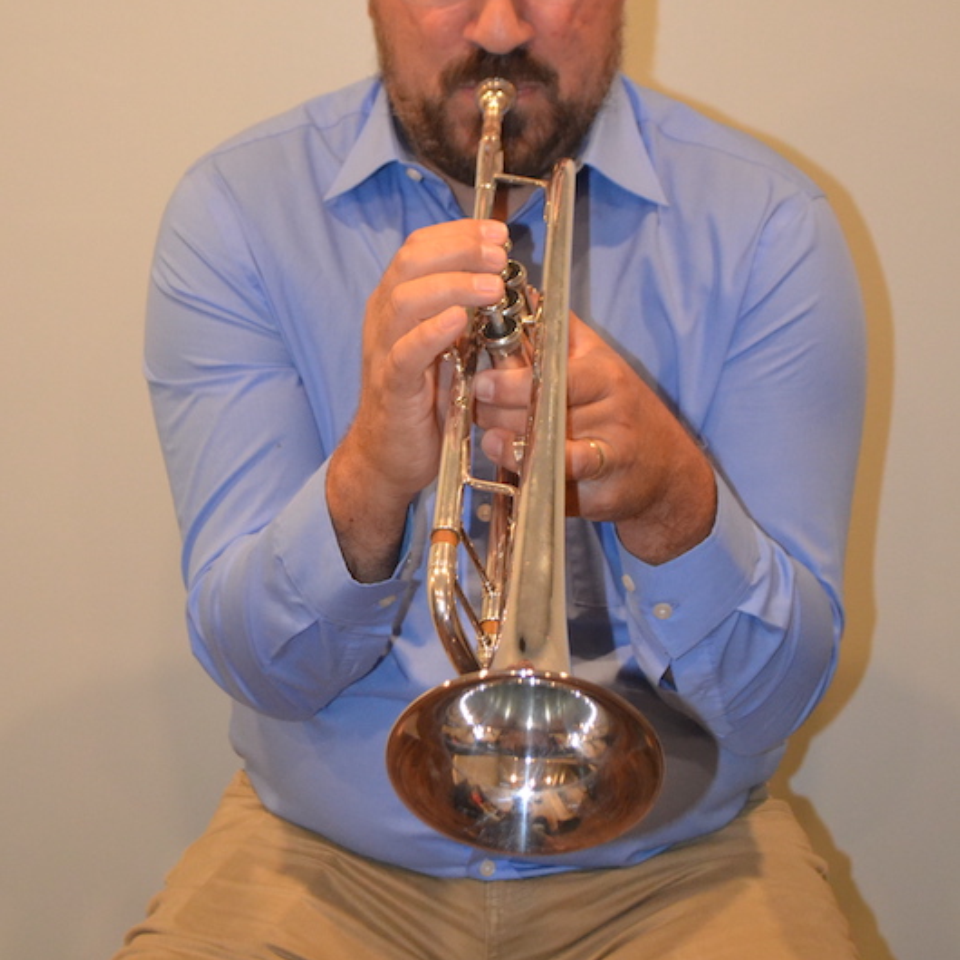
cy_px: 330
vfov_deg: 22.4
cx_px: 479
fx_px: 2416
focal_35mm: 77
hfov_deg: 22.5
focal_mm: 40
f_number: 5.3
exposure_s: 1/60
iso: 2800
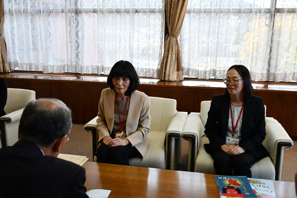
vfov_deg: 36.9
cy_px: 99
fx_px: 297
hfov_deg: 53.1
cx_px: 148
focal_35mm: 36
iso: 800
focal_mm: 24
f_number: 3.8
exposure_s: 1/250
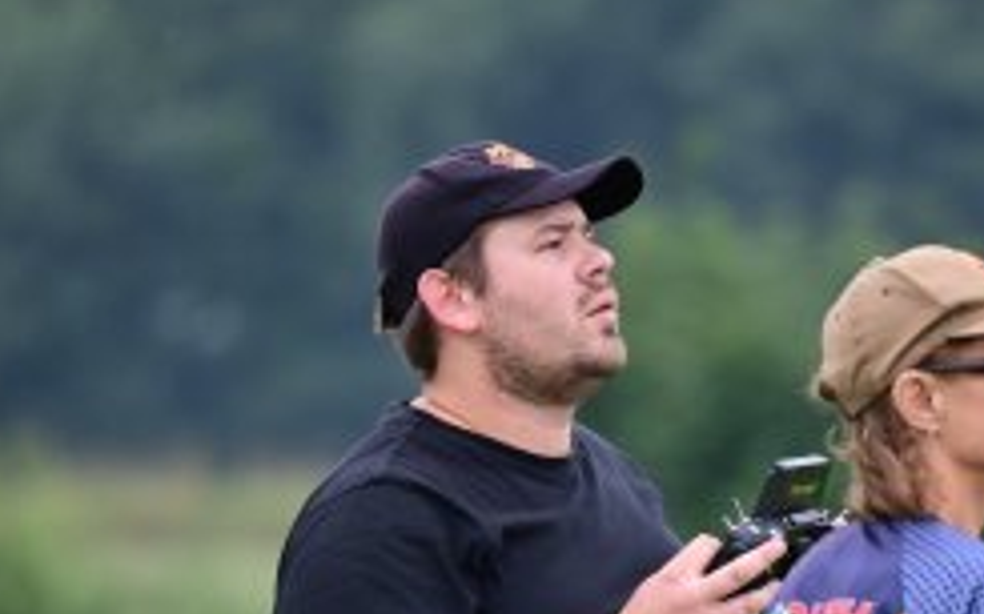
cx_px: 633
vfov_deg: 1.6
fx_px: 22226
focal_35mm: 829
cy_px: 614
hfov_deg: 2.5
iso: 1600
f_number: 6.3
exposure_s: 1/640
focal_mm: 400
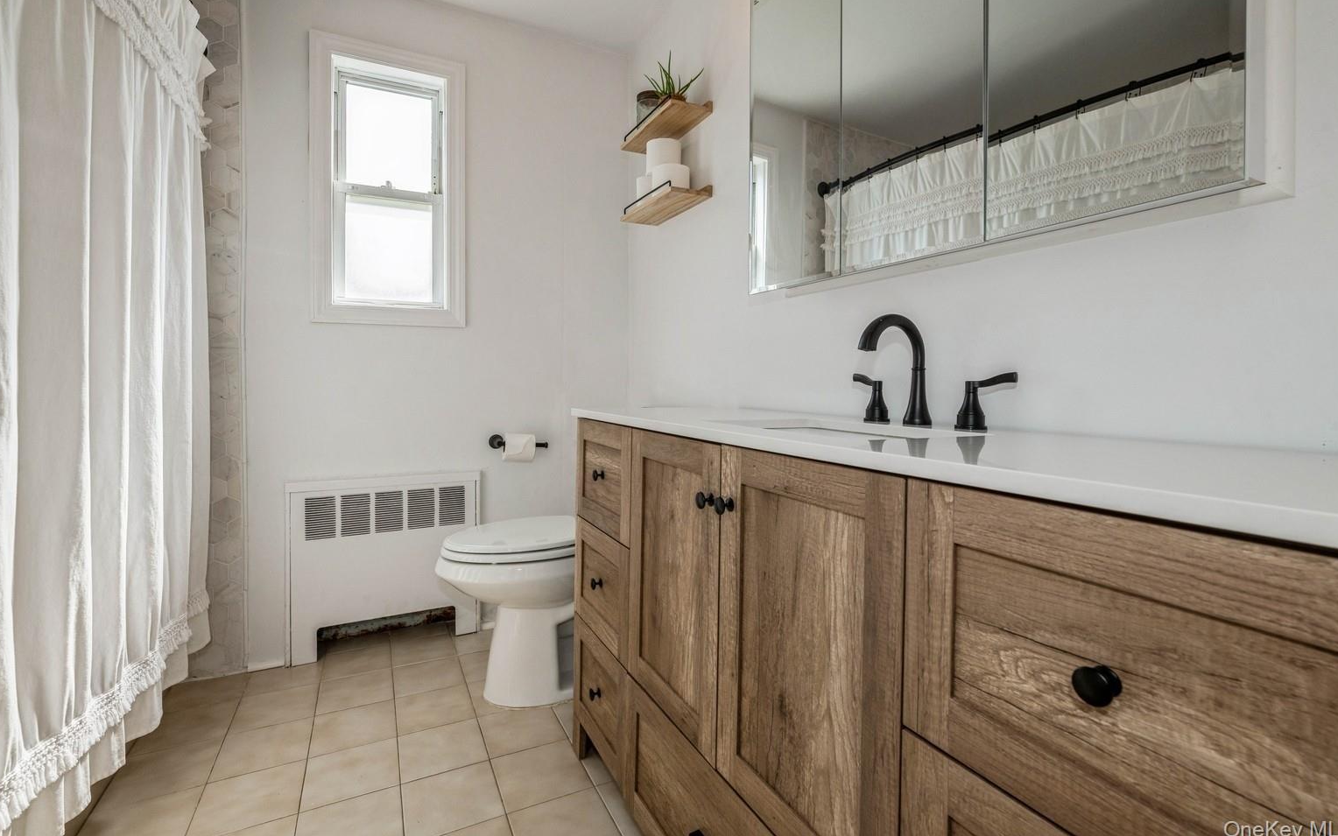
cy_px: 379
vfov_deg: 71.1
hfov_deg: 97.8
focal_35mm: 16
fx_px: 583
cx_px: 662
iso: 400
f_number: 11
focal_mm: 15
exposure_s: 1/60
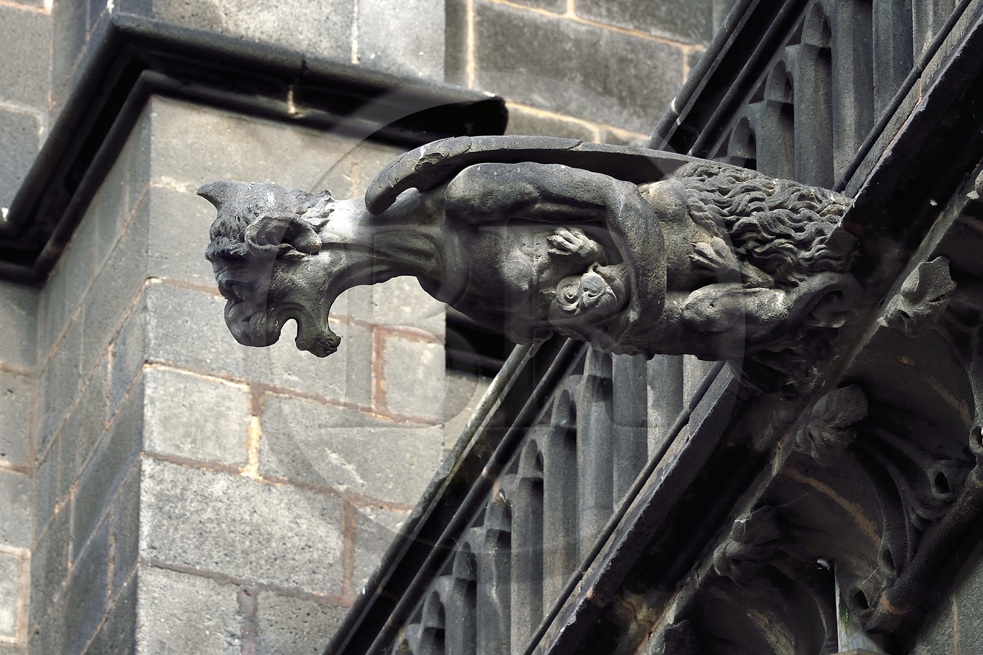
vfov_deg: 6.9
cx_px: 492
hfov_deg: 10.3
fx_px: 5460
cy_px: 328
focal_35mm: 200
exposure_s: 1/250
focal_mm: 200
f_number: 6.3
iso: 200
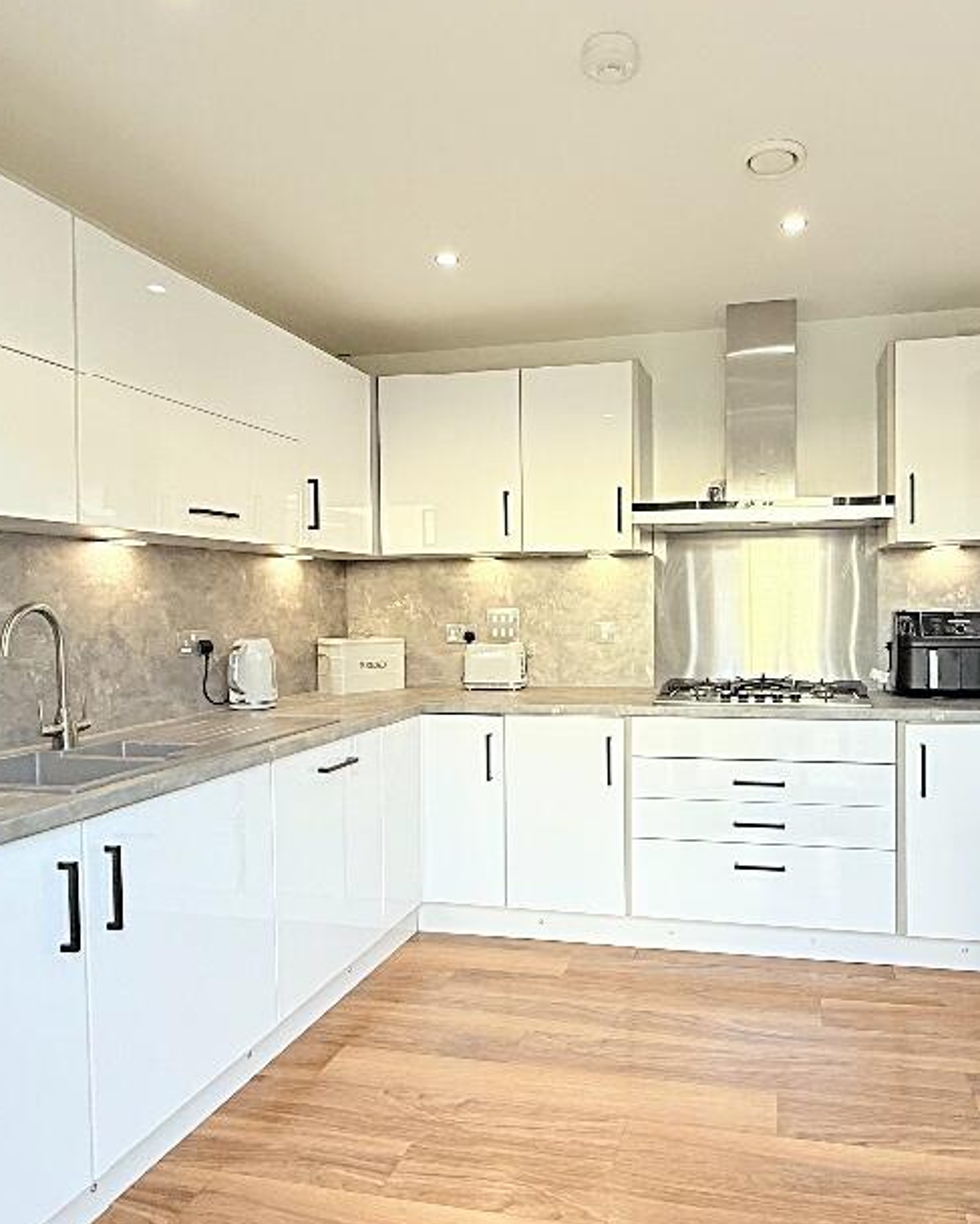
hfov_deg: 60.1
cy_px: 624
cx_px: 616
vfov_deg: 72.6
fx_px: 833
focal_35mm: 23
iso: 125
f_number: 2.2
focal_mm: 2.22
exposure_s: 1/99
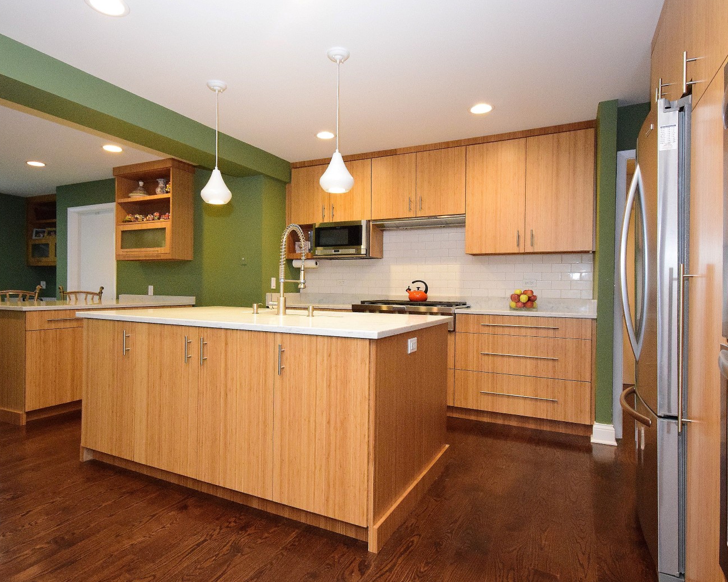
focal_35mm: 21
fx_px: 452
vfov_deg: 65.5
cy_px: 297
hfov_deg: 77.6
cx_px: 346
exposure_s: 1/60
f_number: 11
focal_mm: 12
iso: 5000
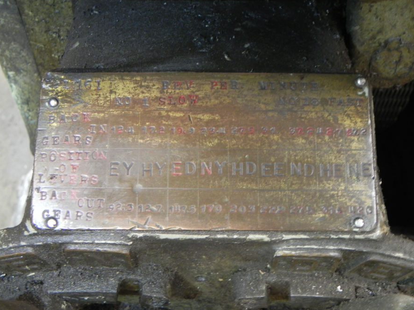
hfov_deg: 49.0
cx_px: 202
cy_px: 157
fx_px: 454
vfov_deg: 37.7
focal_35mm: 38
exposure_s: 1/15.2
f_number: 3.2
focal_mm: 6.6
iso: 400
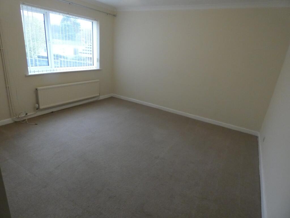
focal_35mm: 20
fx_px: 168
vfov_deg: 66.0
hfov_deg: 81.7
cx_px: 145
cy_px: 109
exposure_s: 1/125
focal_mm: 3.6
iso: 640
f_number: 2.8
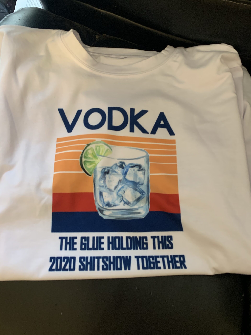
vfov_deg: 67.3
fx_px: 251
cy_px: 168
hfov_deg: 53.1
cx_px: 126
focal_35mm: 26
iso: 320
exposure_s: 1/30
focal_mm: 4.25
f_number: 1.8
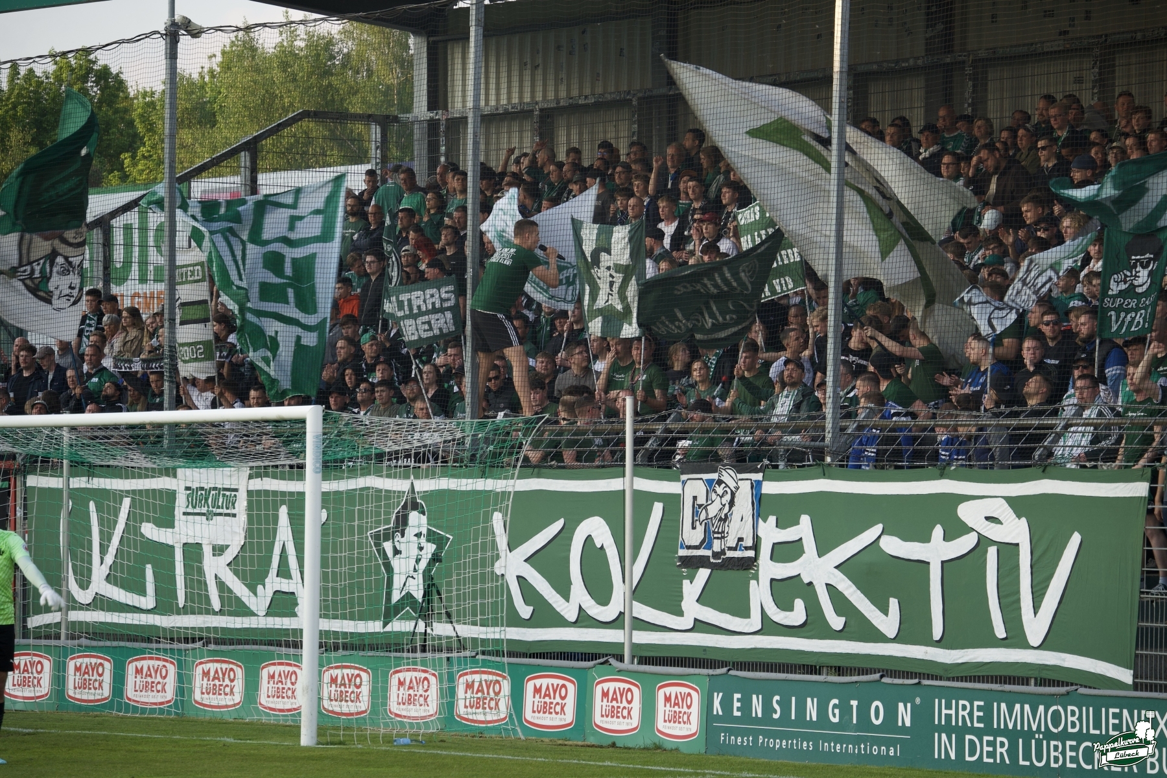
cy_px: 389
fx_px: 5154
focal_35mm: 159
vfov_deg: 8.6
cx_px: 584
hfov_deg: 12.9
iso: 200
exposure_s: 1/160
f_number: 5.6
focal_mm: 106
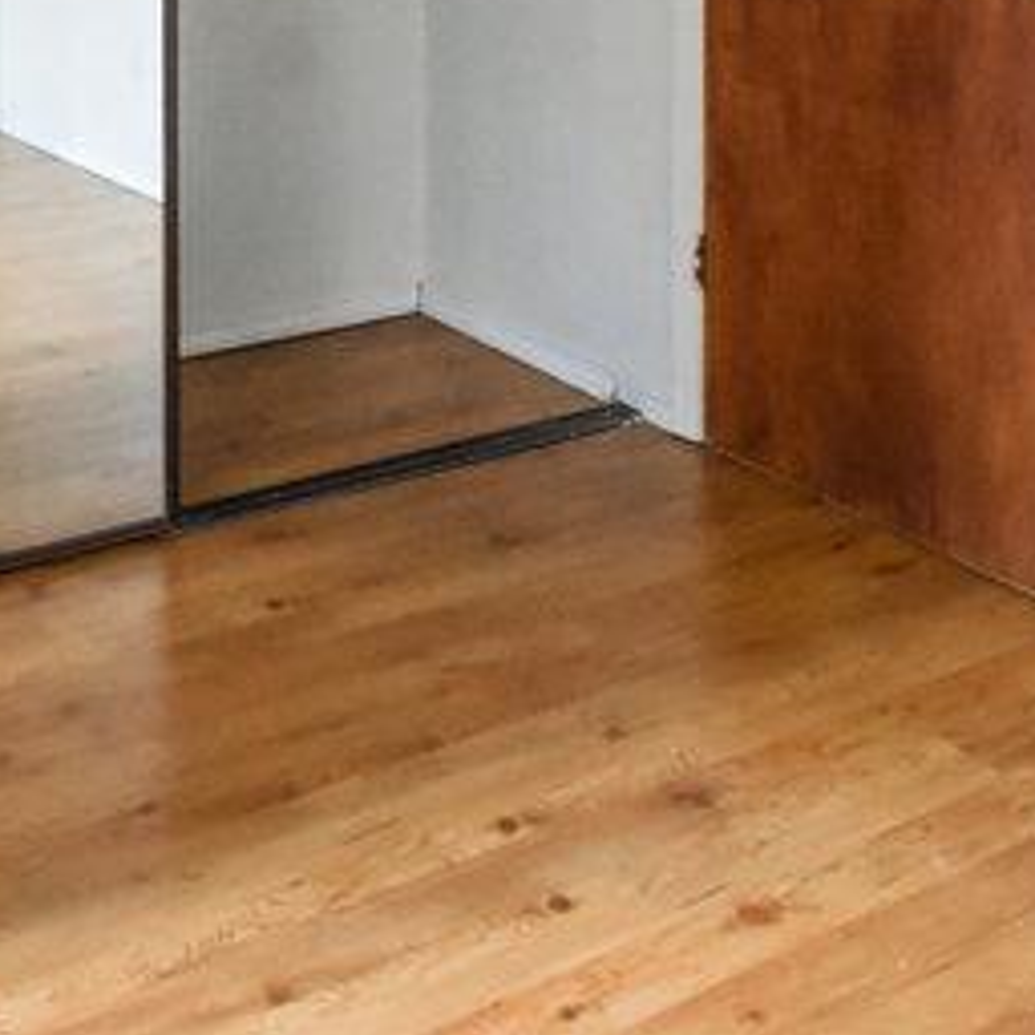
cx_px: 247
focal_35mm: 51
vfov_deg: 28.6
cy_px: -234
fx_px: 1725
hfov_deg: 32.7
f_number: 8
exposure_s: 1/15
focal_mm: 10
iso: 900
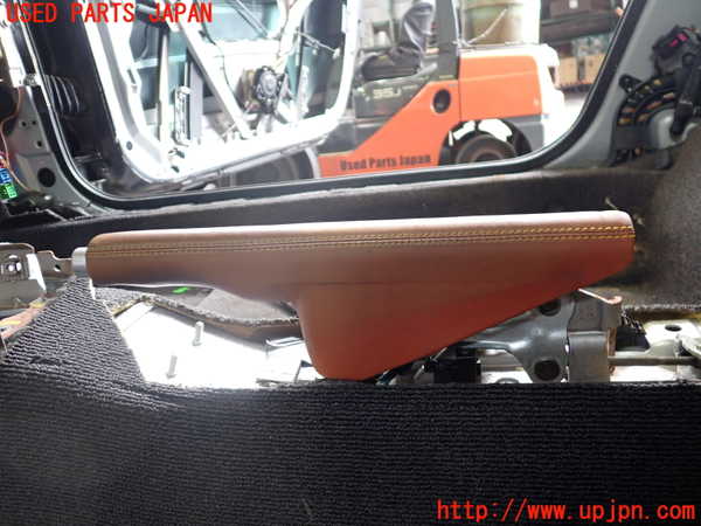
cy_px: 263
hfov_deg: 60.0
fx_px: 608
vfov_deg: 46.8
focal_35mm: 30
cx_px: 350
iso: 320
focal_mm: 5.4
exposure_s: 1/30
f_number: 2.3
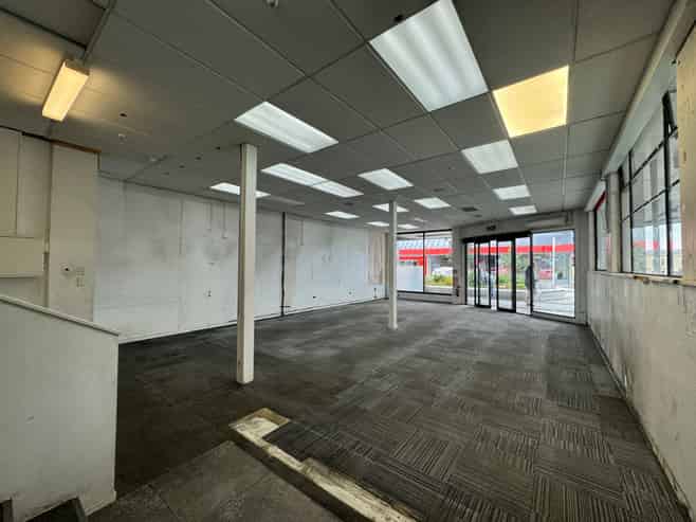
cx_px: 348
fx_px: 281
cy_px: 261
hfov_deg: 102.1
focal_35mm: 14
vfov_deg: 85.6
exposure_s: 1/100
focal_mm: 2.22
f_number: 2.2
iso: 100
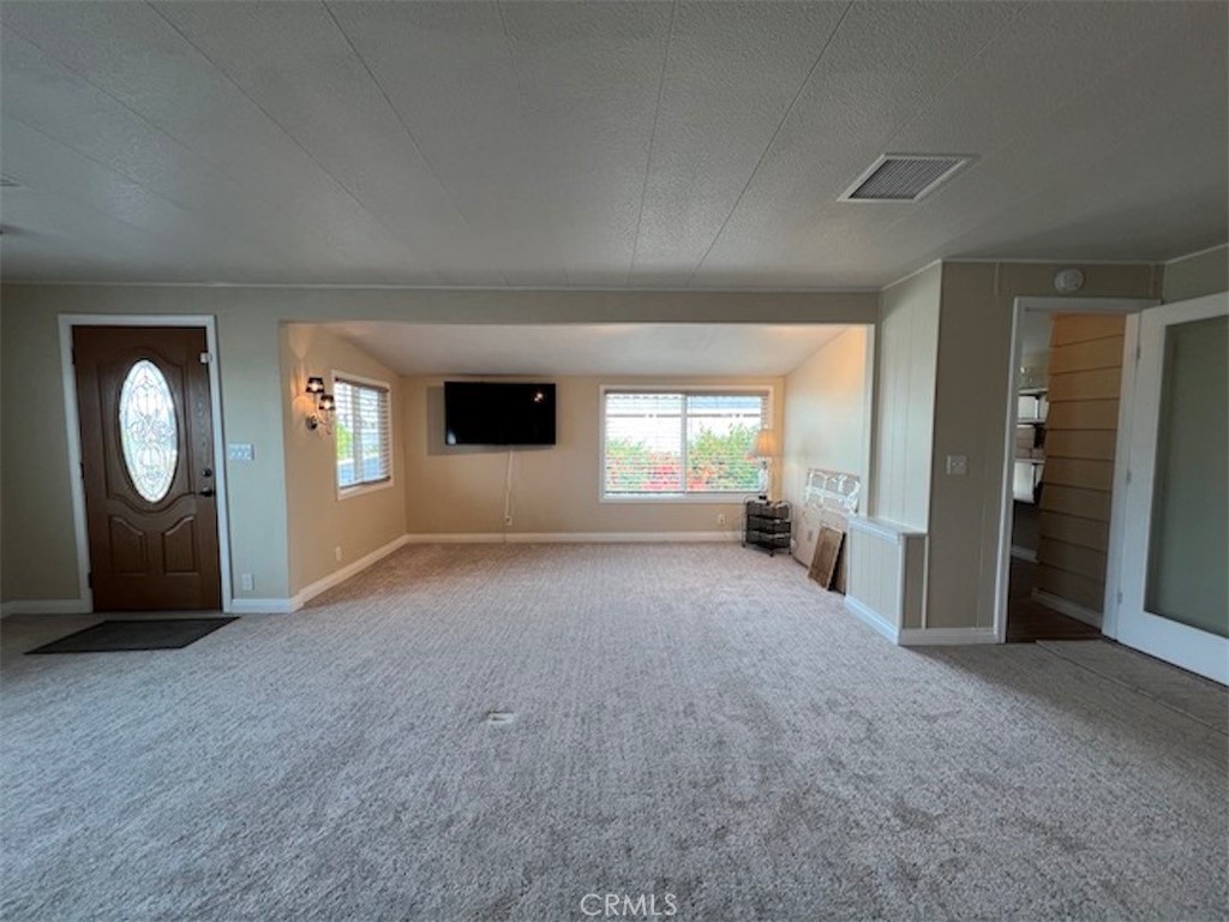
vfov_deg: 89.9
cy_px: 461
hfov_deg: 106.2
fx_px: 462
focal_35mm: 13
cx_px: 614
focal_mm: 1.57
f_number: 1.8
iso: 80
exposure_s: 1/120
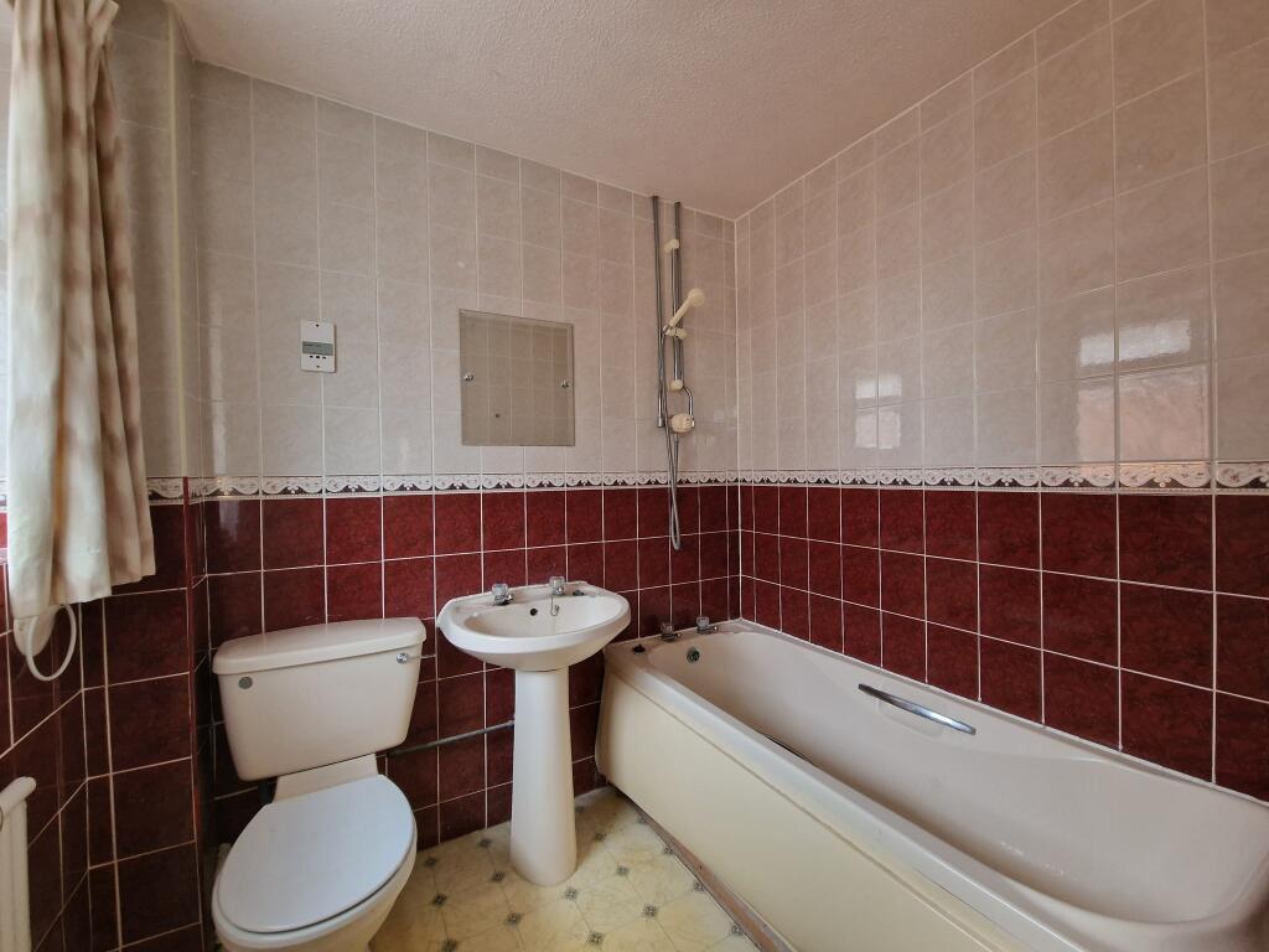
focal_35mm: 13
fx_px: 477
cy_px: 476
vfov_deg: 89.9
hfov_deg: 106.2
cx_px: 634
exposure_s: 1/50
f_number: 2.2
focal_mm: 2.2
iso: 320
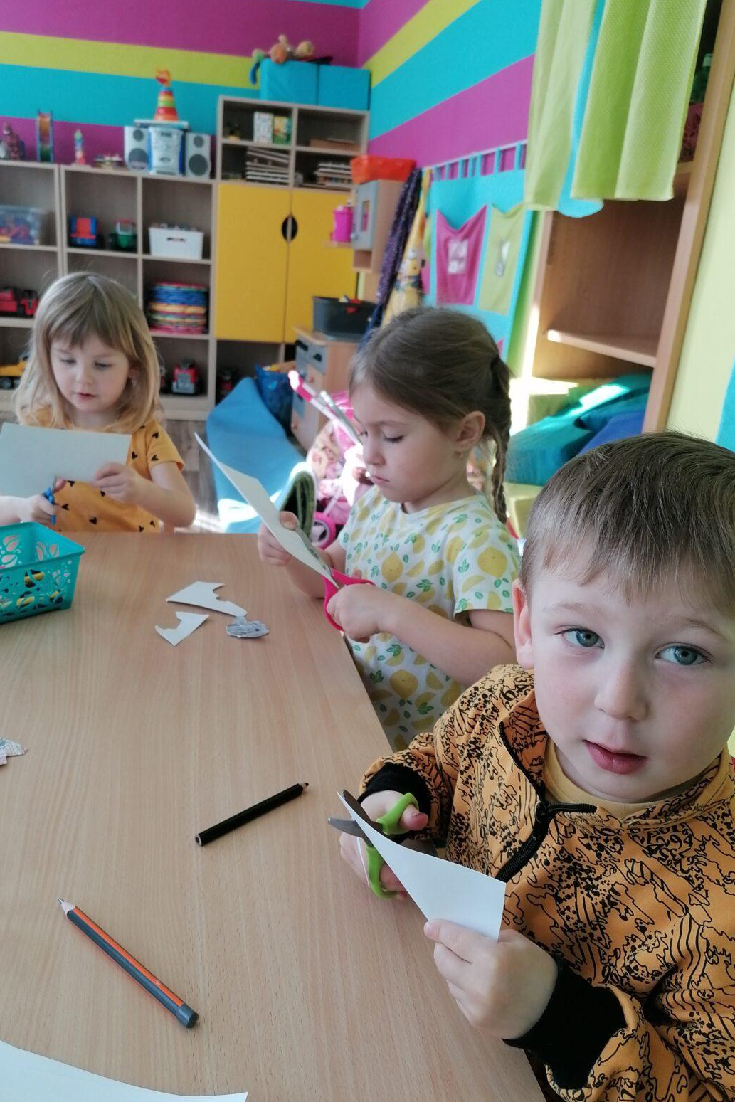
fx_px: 888
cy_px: 555
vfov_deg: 63.7
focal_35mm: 29
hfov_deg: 44.9
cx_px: 332
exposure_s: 1/120
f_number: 1.8
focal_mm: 4.75
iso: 80
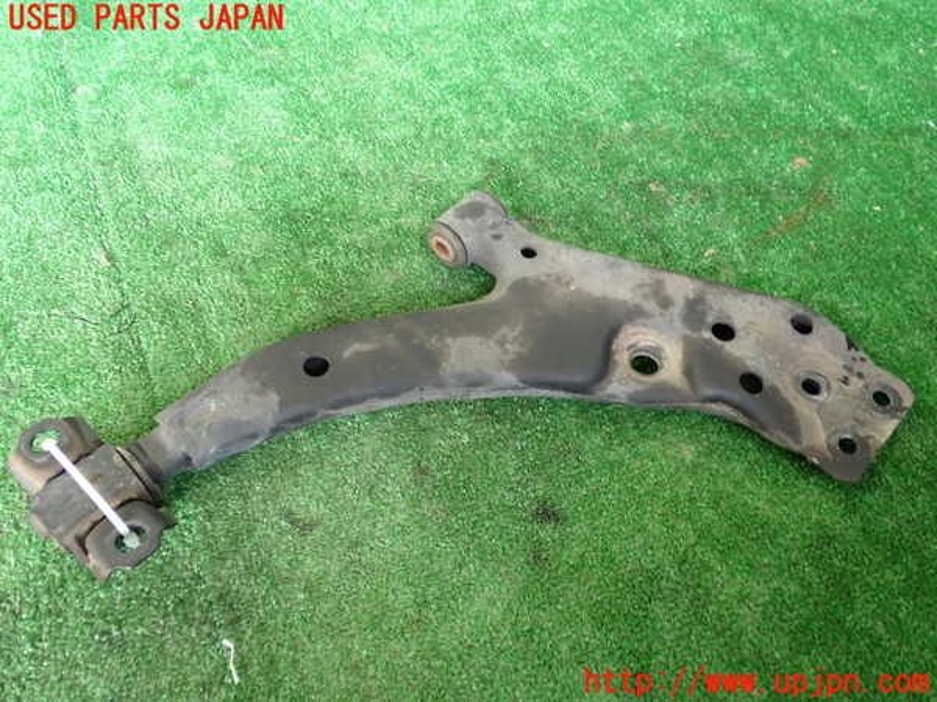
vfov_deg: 46.8
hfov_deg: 60.0
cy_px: 351
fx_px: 812
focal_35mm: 30
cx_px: 468
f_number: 2.3
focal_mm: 5.4
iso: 200
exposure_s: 1/30
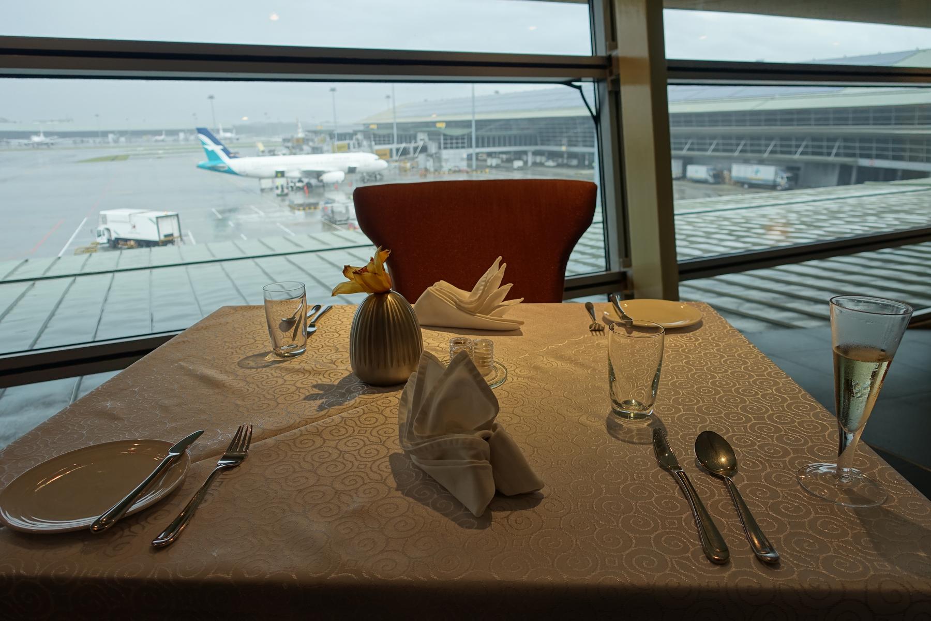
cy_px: 310
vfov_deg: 53.1
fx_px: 621
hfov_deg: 73.7
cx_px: 466
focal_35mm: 24
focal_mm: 8.8
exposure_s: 1/80
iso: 125
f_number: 2.8
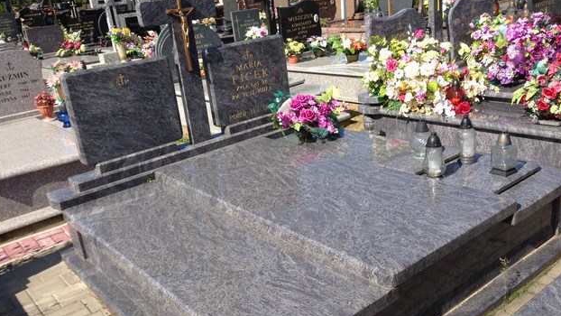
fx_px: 550
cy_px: 168
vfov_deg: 32.0
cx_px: 282
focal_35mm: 37
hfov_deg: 54.0
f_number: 2.4
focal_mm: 4.12
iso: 50
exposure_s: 1/1323
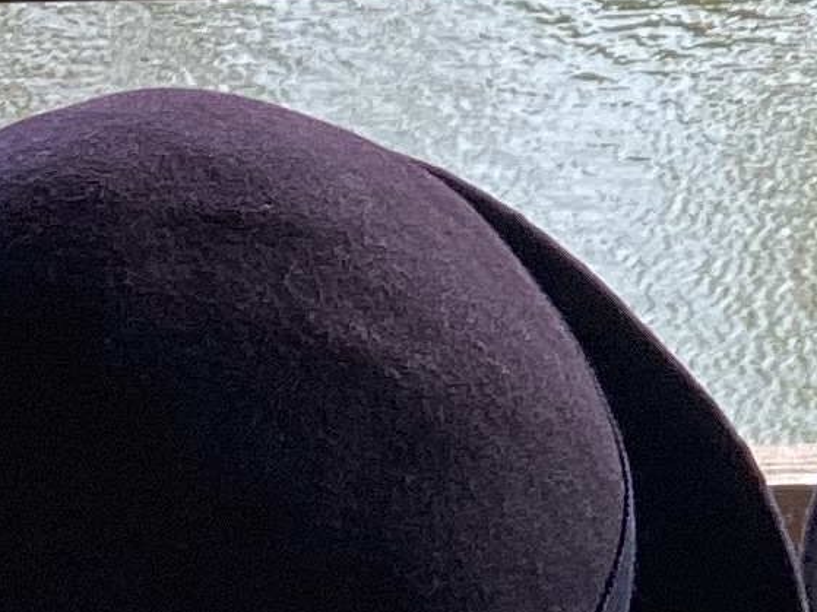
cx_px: 946
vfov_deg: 8.0
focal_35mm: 181
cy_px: -324
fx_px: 4271
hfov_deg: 10.8
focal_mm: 3.3
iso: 25
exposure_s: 1/135
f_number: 2.4
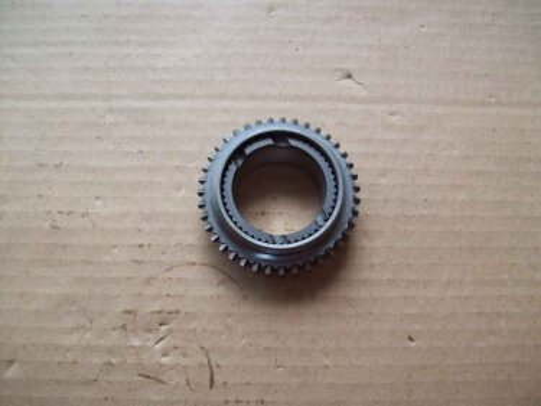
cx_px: 270
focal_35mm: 36
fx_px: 562
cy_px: 203
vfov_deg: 39.6
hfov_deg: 51.4
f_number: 2.7
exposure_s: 1/64
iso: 80
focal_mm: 6
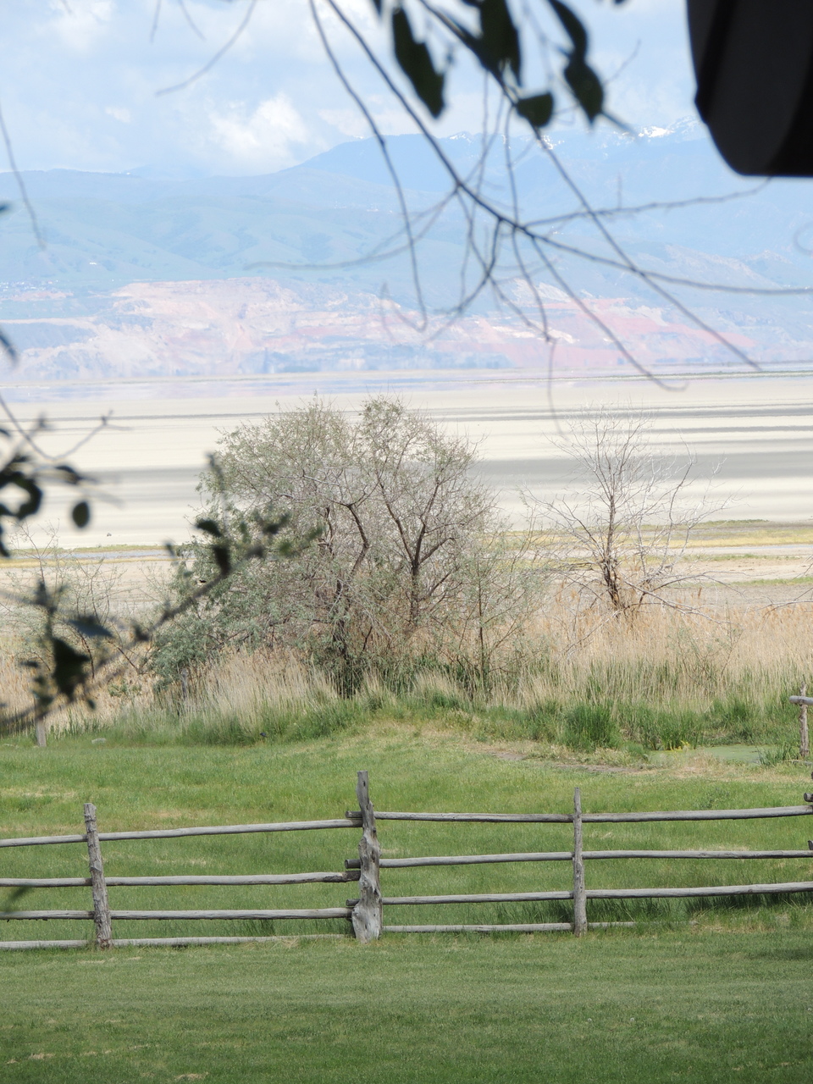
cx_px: 406
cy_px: 542
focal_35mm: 275
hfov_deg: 5.4
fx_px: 8612
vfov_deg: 7.2
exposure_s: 1/500
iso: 125
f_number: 4.7
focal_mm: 49
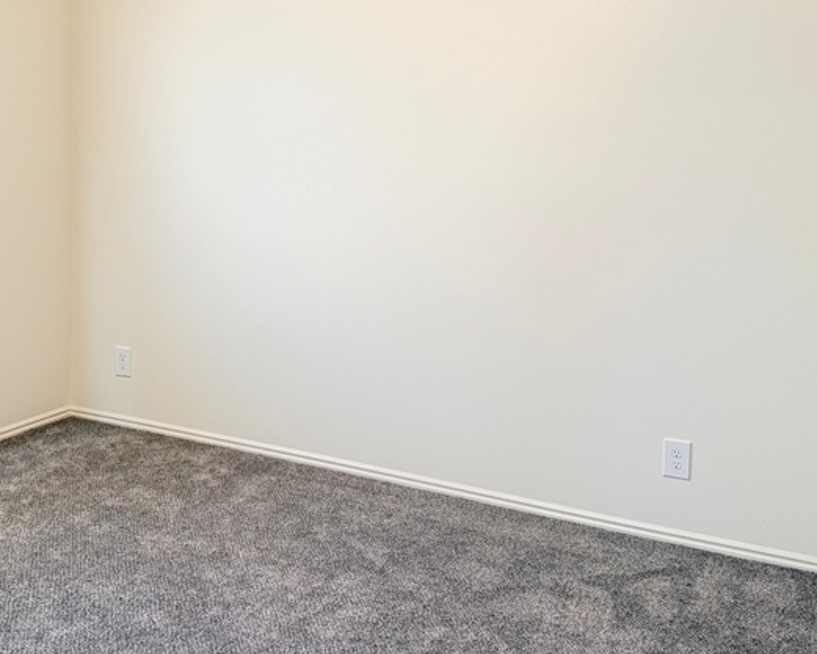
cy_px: 210
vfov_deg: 32.4
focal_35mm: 46
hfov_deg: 39.8
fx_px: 1112
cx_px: 265
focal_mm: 6.76
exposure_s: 1/60
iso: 320
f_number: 1.78
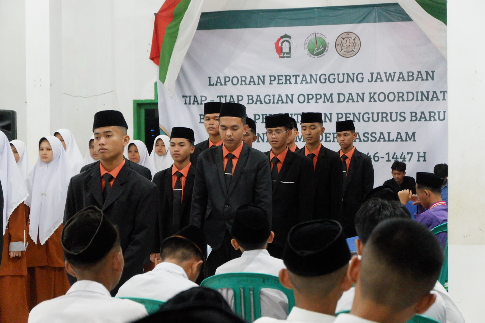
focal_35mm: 76
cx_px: 242
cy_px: 160
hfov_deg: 26.7
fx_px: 1024
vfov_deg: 17.9
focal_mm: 50
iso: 6400
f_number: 5.6
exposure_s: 1/34
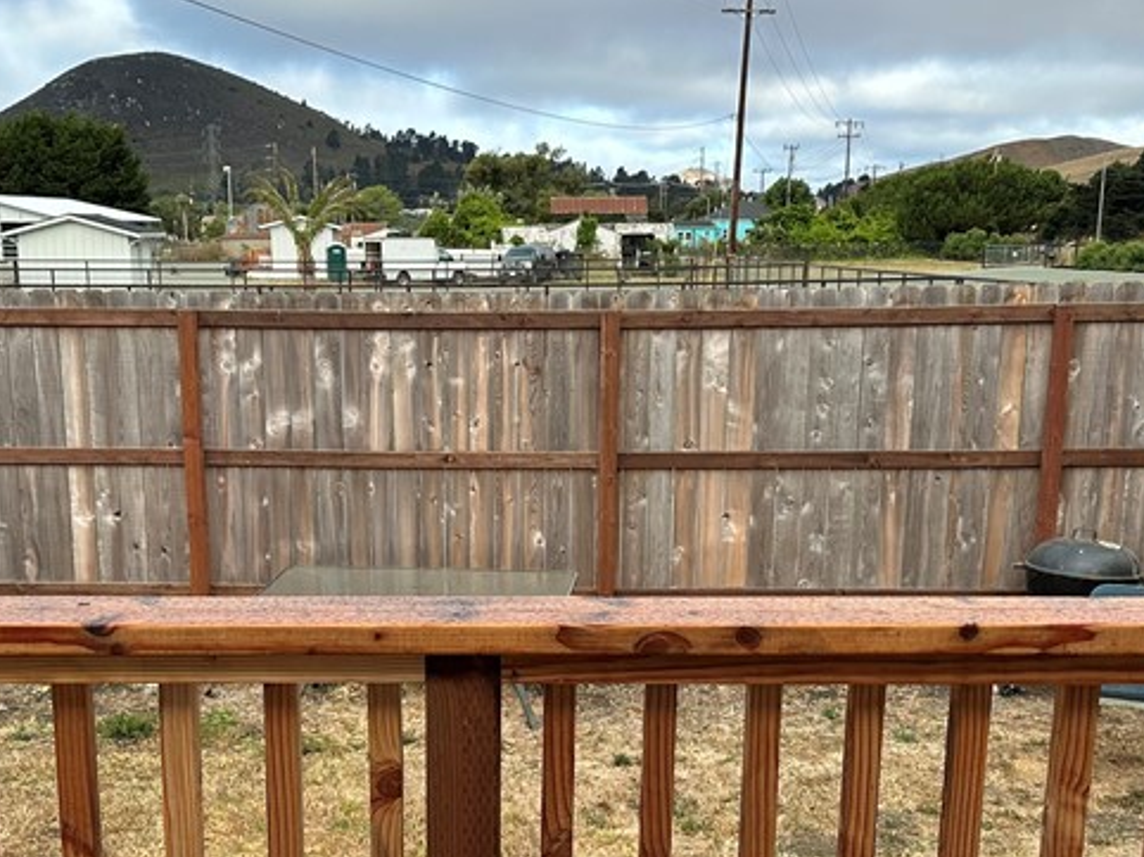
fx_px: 1685
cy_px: 641
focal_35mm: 51
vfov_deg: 28.1
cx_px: 532
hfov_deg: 37.5
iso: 80
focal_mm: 6.86
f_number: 1.78
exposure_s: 1/1751
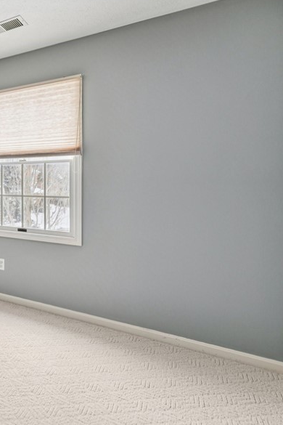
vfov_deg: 69.1
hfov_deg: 33.7
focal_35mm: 26
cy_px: 183
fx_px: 307
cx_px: -96
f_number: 4
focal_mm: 14
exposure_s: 1/15
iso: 200
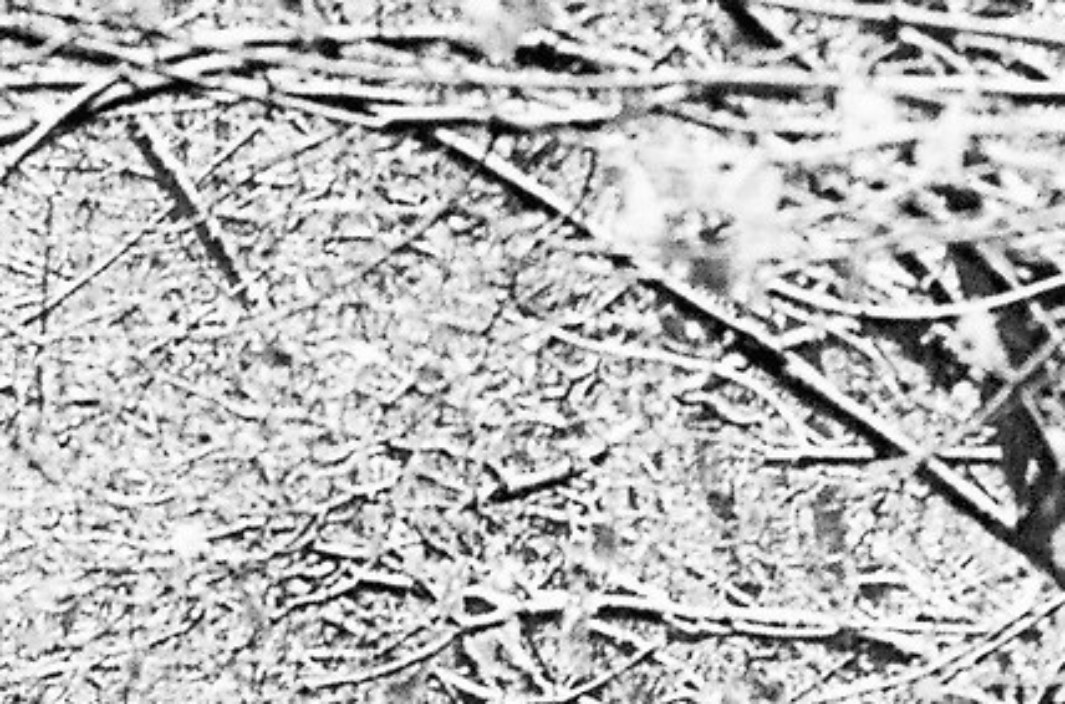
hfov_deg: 2.8
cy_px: 1703
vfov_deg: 1.8
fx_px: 21865
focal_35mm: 741
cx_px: -570
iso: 1600
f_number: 8
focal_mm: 88
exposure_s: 1/125
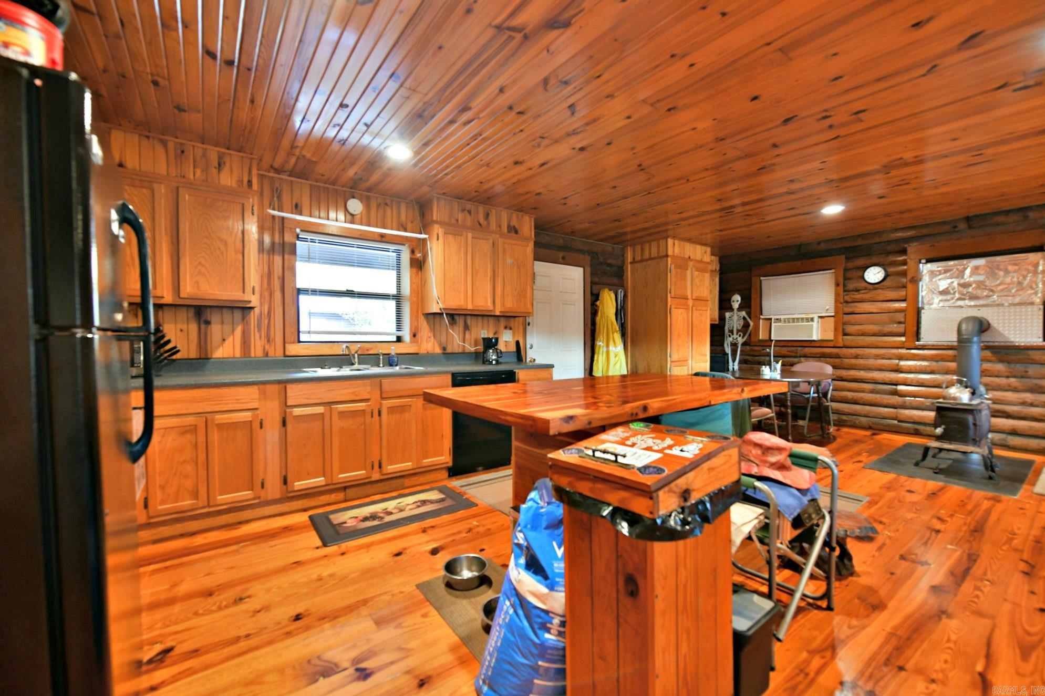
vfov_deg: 81.2
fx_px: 406
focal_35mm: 14
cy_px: 348
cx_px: 522
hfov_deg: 104.3
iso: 2500
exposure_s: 1/60
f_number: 4
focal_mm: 14
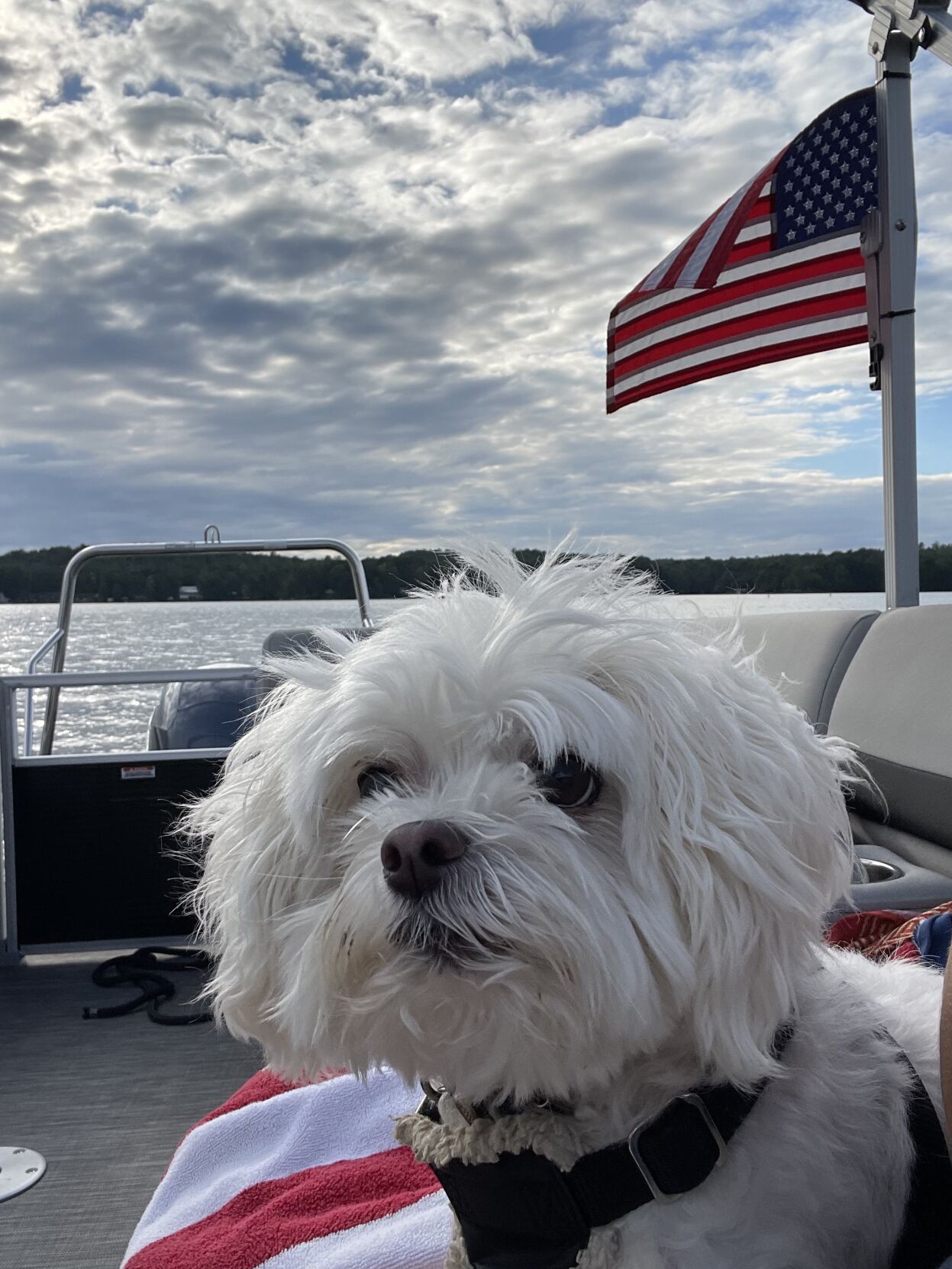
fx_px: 1100
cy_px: 634
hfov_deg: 46.8
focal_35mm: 30
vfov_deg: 60.0
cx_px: 476
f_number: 2.2
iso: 25
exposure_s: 1/1497
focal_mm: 2.71
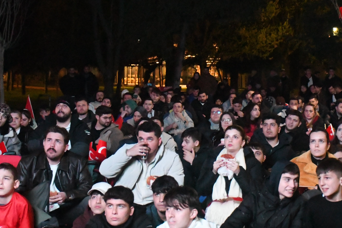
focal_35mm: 103
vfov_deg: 13.3
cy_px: 105
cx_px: 222
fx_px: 978
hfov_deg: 19.8
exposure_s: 1/200
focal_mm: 35
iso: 20000
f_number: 4.2
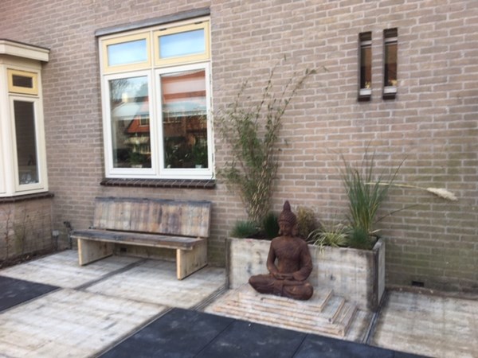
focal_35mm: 29
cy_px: 179
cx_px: 239
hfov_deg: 61.7
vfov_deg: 48.2
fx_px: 400
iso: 25
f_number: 2.2
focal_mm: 4.15
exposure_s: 1/100
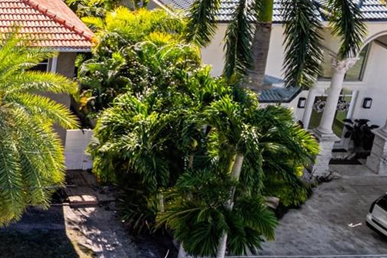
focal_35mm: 70
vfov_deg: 19.0
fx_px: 752
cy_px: 11
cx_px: -199
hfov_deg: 23.1
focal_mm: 8.38
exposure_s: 1/1000
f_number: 2.8
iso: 100
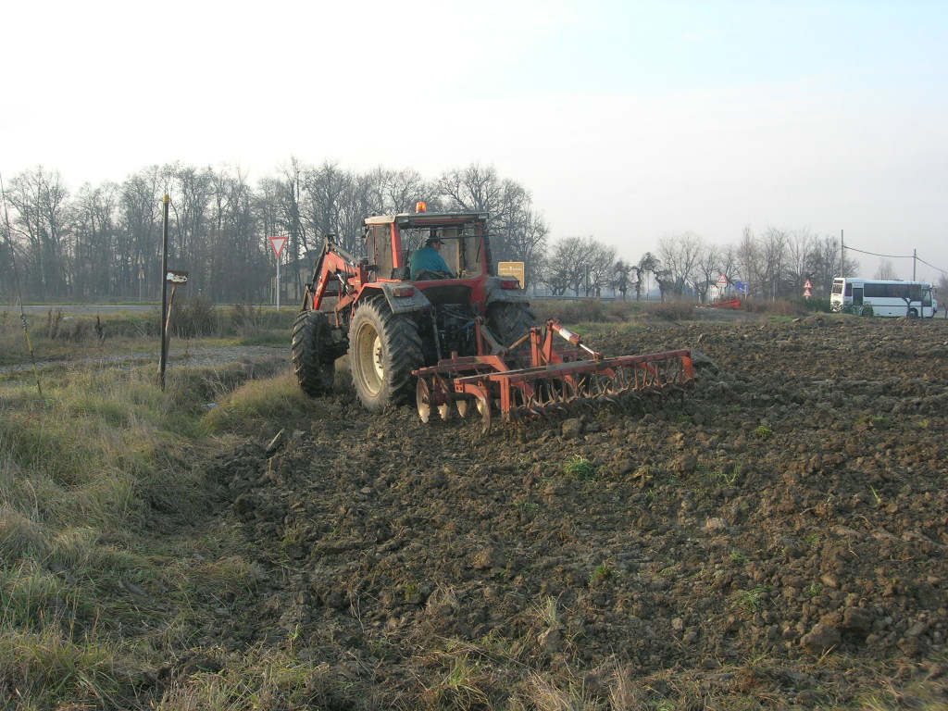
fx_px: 1041
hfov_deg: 49.0
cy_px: 356
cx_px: 474
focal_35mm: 38
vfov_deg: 37.7
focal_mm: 7.8
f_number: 4.8
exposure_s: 1/164
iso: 88
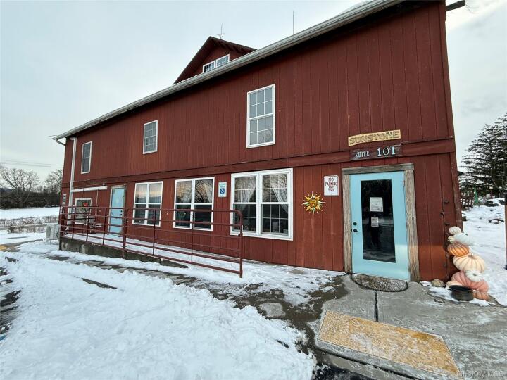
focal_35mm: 14
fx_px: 205
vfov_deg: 85.7
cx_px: 254
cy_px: 190
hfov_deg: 102.1
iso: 80
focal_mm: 2.22
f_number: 2.2
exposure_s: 1/99
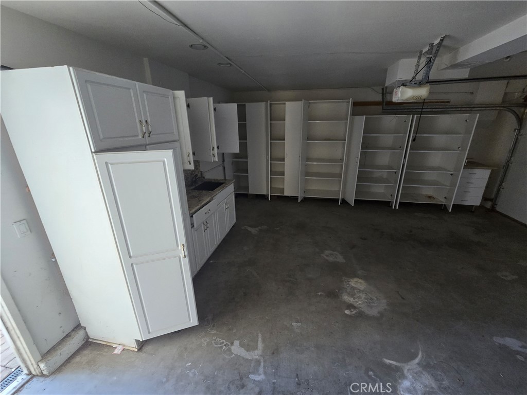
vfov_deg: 89.9
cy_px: 198
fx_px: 198
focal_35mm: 13
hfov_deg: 106.2
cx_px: 264
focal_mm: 2.2
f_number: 2.2
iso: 500
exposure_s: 1/60
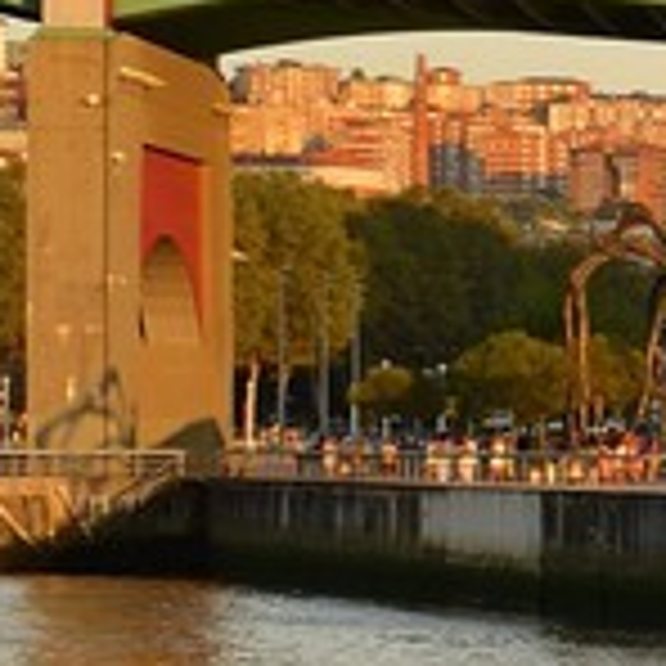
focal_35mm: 220
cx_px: 3290
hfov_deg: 5.8
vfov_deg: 8.0
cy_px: 288
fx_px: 4789
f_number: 6.3
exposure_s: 1/100
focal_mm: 24
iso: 100
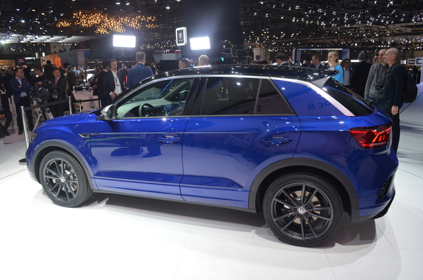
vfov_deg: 47.7
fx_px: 317
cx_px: 212
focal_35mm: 27
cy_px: 140
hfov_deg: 67.5
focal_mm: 18
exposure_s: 1/200
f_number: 7.1
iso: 1600
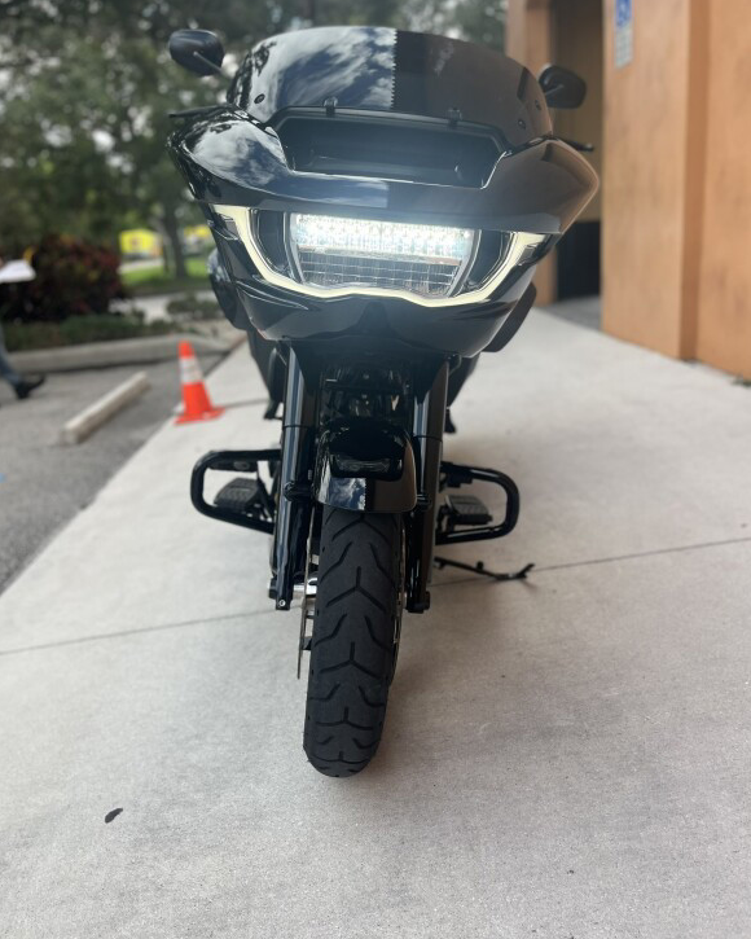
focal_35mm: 28
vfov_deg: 62.2
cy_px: 452
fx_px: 778
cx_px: 365
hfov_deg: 51.5
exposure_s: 1/668
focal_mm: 5.1
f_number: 1.6
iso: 50
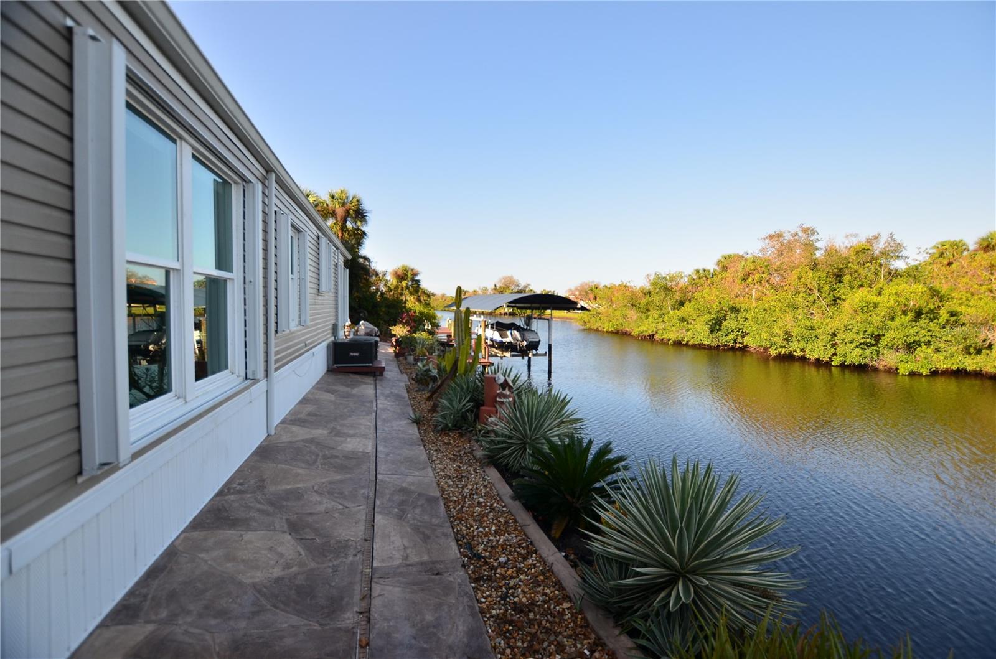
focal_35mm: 15
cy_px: 330
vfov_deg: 77.0
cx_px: 498
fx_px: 414
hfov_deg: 100.5
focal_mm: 10
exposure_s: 1/1000
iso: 200
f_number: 3.5
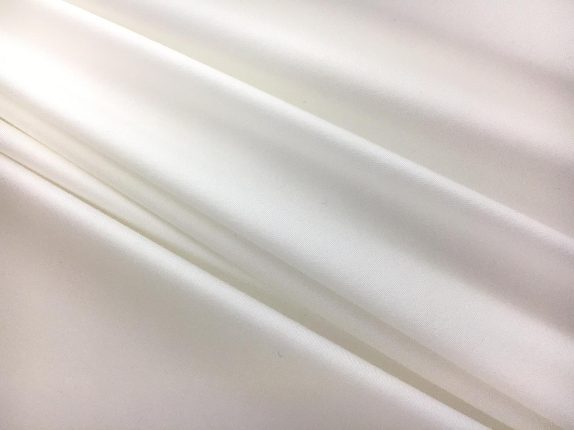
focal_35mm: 29
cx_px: 287
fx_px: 481
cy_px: 215
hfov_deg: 61.7
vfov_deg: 48.2
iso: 125
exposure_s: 1/90
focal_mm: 4.15
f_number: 2.2
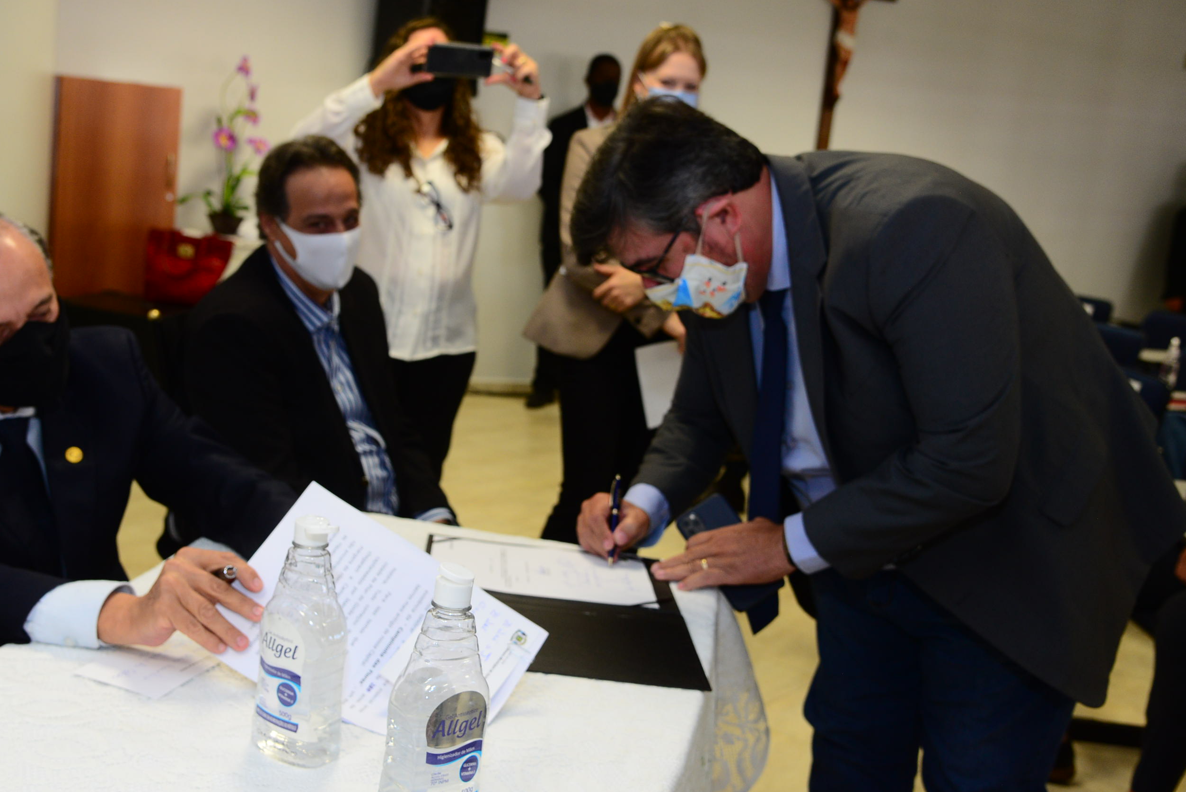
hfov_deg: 46.1
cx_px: 477
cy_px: 383
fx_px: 1384
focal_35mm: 42
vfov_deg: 31.9
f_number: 5
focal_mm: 35
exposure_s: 1/80
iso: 1000
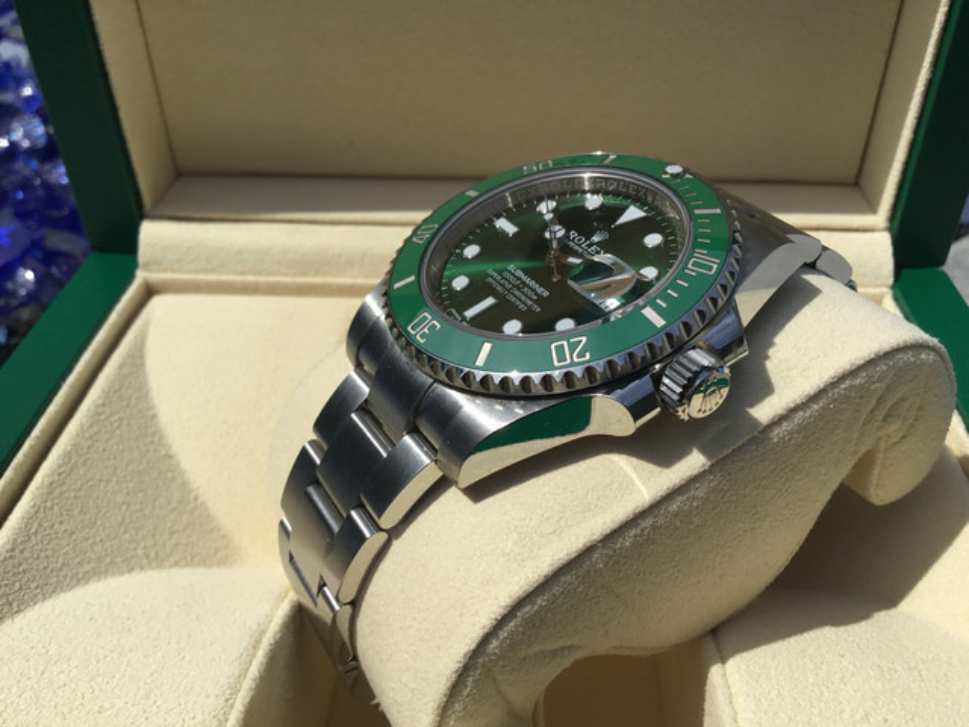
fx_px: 868
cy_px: 364
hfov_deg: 58.4
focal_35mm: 31
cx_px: 484
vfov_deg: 45.4
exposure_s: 1/3021
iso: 25
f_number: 2.4
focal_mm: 3.3
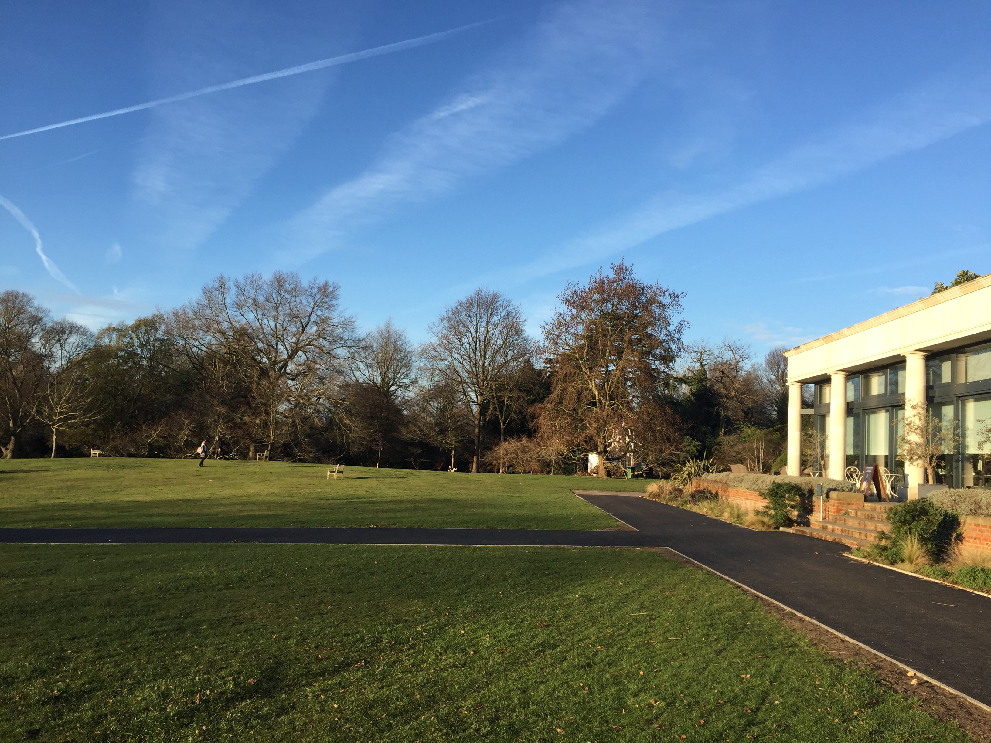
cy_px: 372
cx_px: 496
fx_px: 830
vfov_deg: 48.2
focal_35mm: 29
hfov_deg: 61.7
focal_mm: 4.15
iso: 32
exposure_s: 1/842
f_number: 2.2
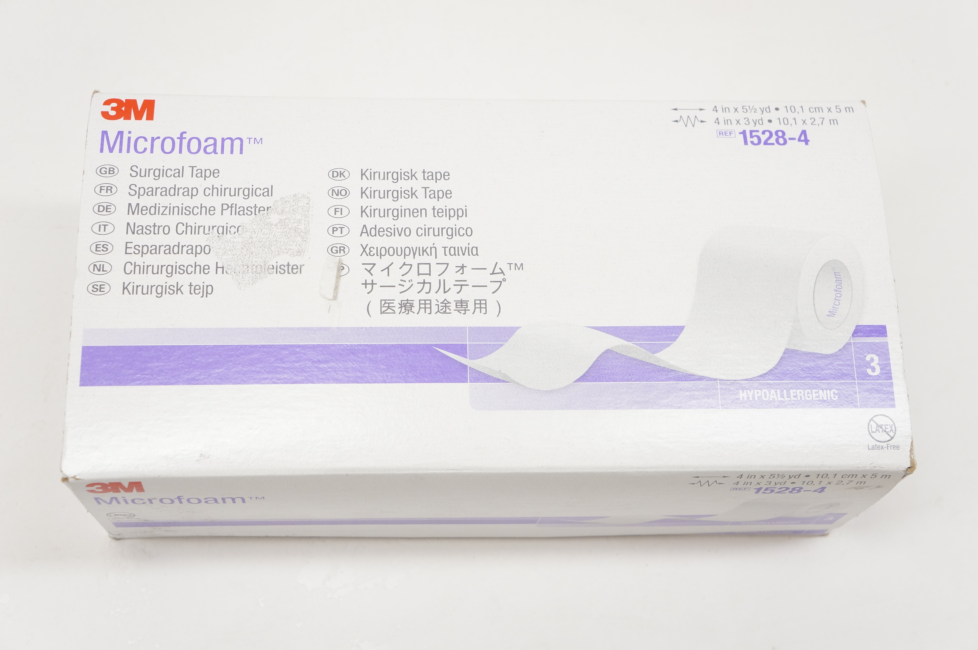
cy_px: 325
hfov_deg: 40.0
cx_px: 489
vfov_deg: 27.2
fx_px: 1343
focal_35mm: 50
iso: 800
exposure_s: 1/100
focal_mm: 33
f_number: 7.1
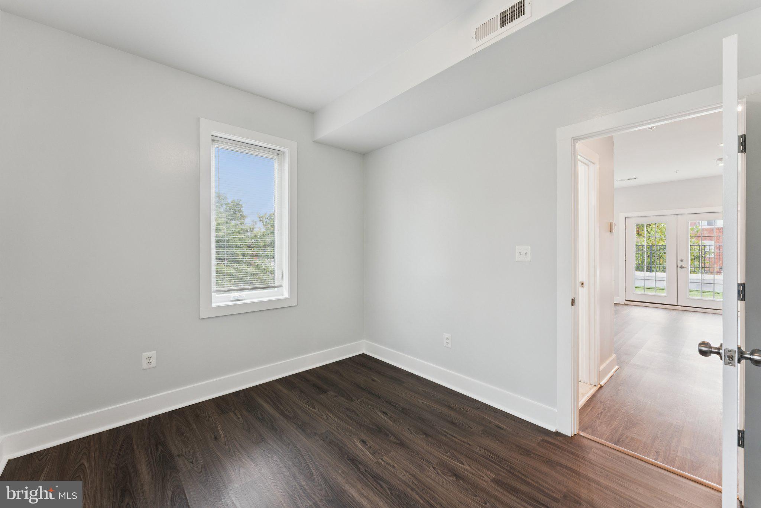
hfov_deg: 104.3
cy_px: 254
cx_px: 380
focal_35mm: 14
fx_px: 296
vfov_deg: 81.2
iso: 200
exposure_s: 1/6
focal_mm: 14
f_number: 8
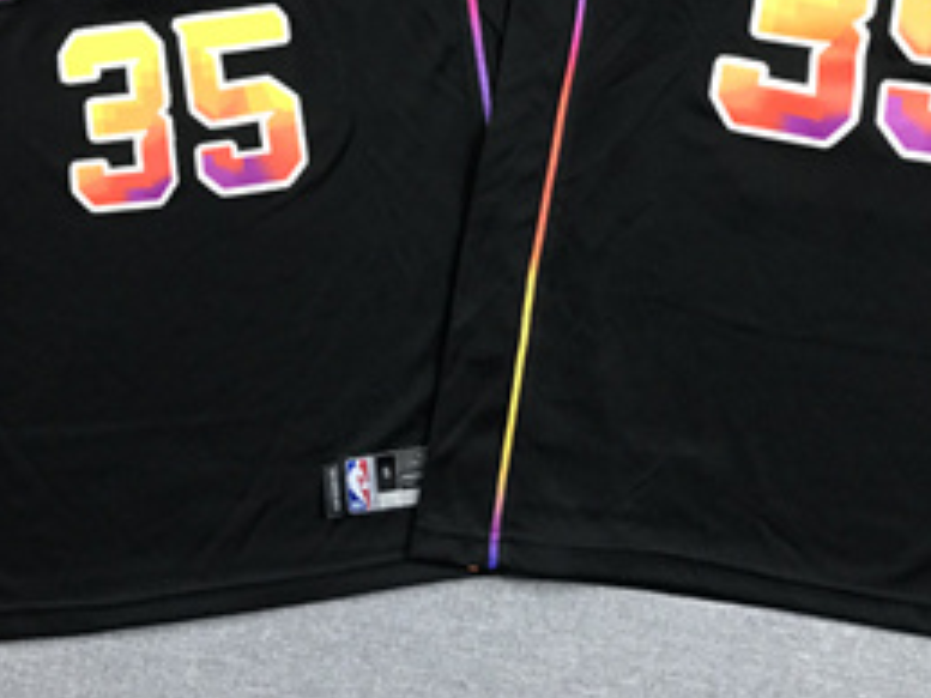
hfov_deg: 35.5
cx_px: 550
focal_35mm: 54
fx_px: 1452
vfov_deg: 26.1
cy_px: 70
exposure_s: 1/50
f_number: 1.8
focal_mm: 3.99
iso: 32
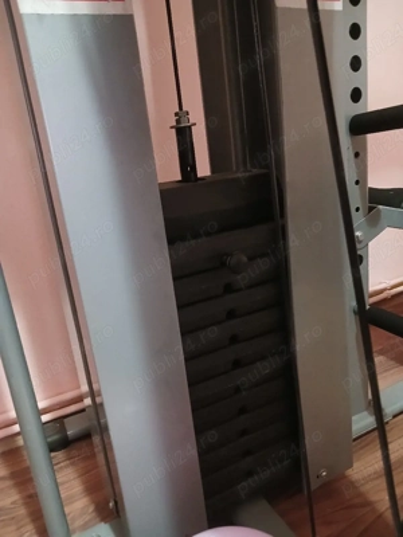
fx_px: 419
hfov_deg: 51.4
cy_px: 268
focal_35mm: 27
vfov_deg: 65.3
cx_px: 202
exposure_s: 1/15
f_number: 1.8
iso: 1000
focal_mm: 4
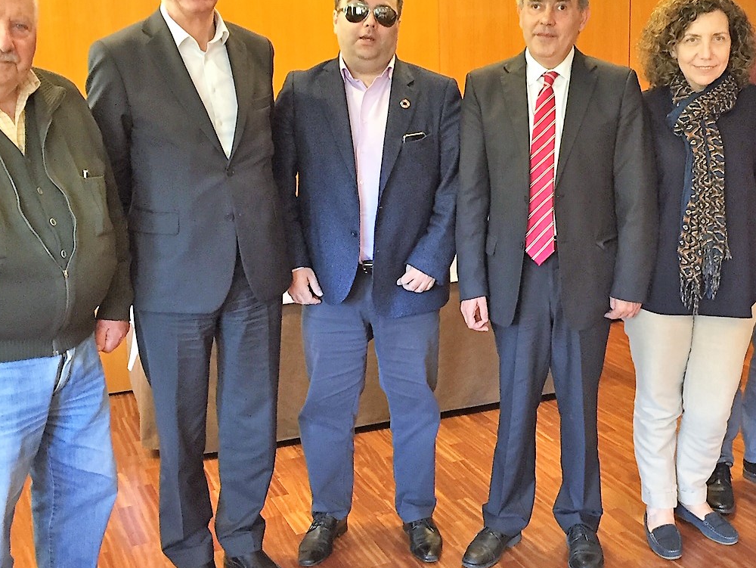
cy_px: 190
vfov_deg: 34.1
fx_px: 918
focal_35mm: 42
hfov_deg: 44.7
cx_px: 420
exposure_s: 1/33
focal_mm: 4.15
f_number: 2.2
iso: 200
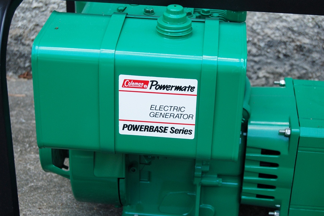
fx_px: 674
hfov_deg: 27.0
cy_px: 108
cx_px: 162
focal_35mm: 75
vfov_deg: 18.2
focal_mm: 50
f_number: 5.6
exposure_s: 1/125
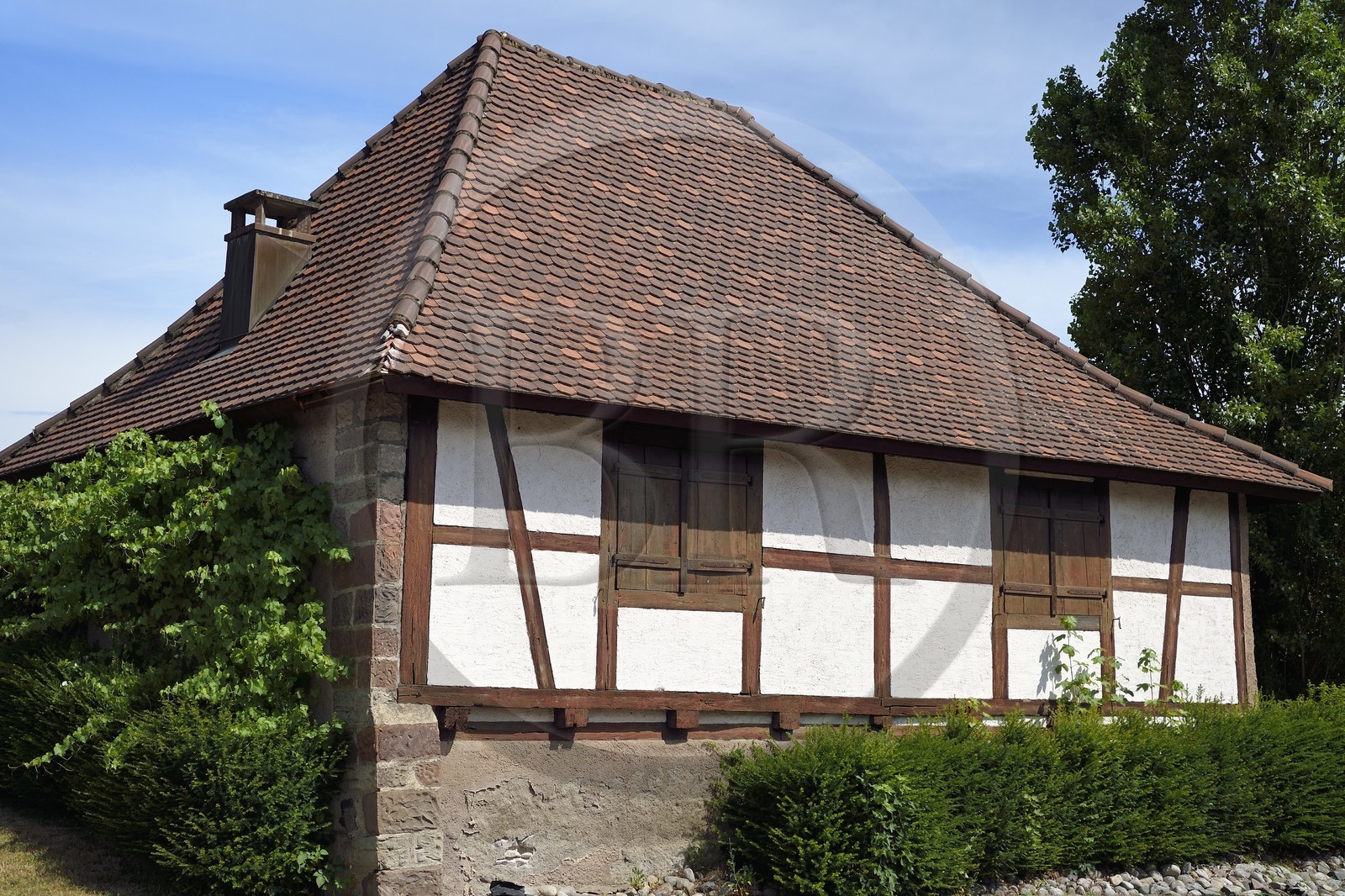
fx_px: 1793
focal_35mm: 48
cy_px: 448
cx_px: 672
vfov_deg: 28.1
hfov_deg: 41.1
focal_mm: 48
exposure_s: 1/4000
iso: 200
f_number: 2.8
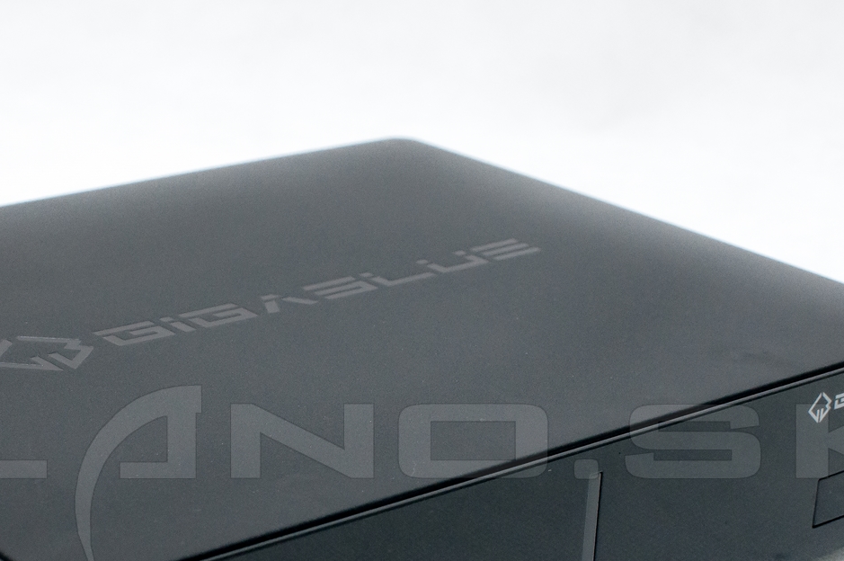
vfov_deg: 14.9
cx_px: 272
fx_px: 2128
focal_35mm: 91
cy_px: 458
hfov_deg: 22.3
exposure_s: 1/60
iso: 1000
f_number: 9
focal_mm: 35
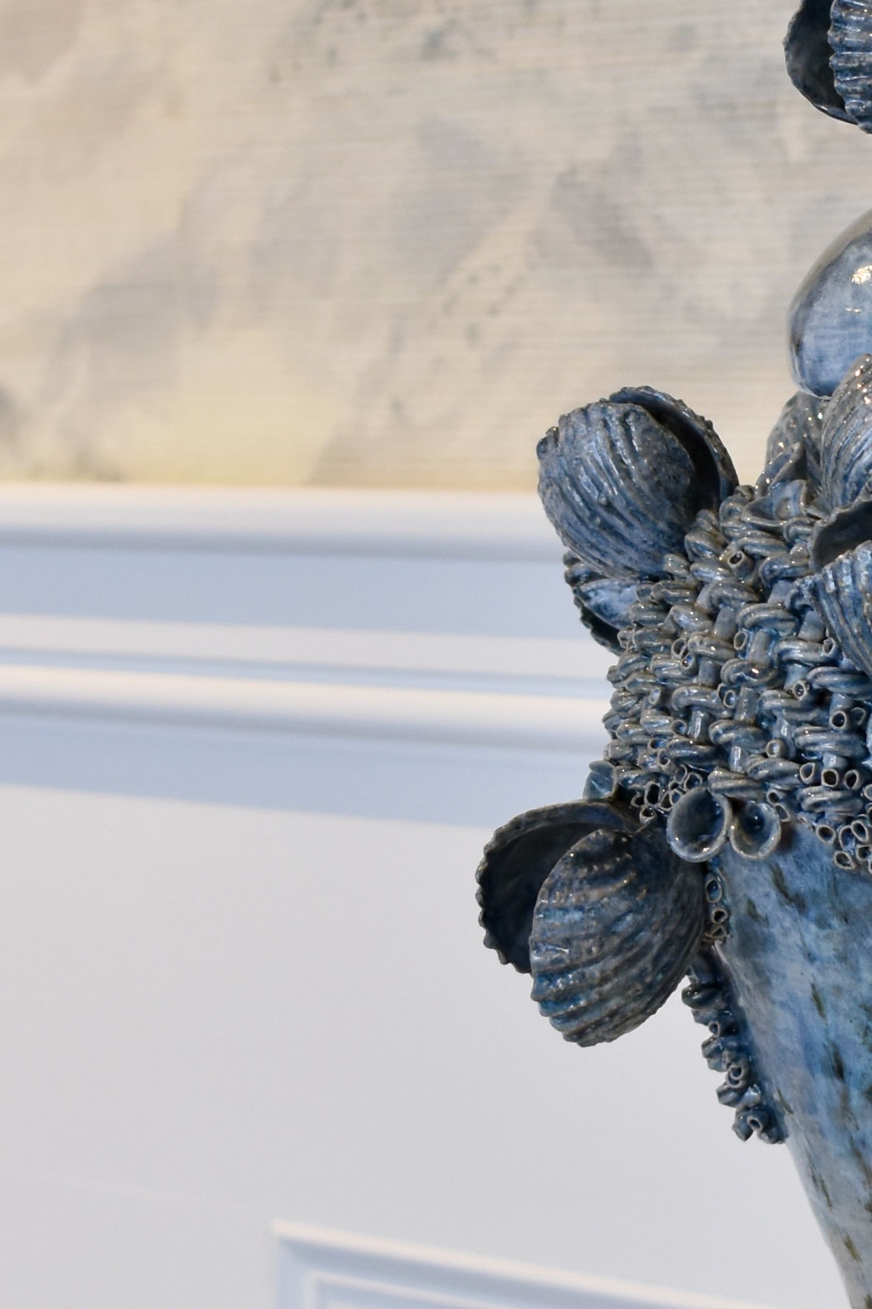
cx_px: 986
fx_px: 5741
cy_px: 608
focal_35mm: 158
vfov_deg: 13.0
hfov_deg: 8.6
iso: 640
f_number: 4.5
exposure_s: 1/60
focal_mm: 34
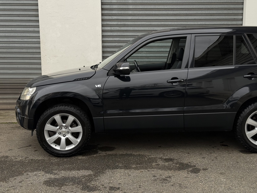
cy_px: 96
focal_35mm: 48
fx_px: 356
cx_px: 128
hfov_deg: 39.7
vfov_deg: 30.3
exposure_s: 1/242
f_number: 1.78
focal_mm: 6.76
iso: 125
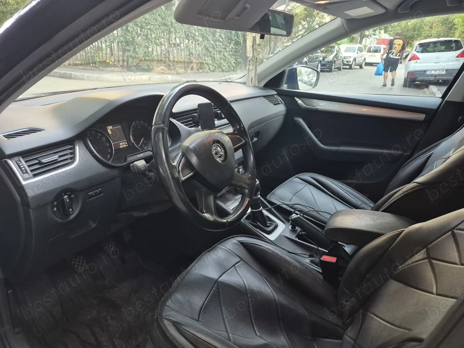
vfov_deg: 58.9
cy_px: 174
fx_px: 308
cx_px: 232
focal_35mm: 23
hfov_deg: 73.9
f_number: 1.8
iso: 1000
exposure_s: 1/100
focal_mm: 5.4
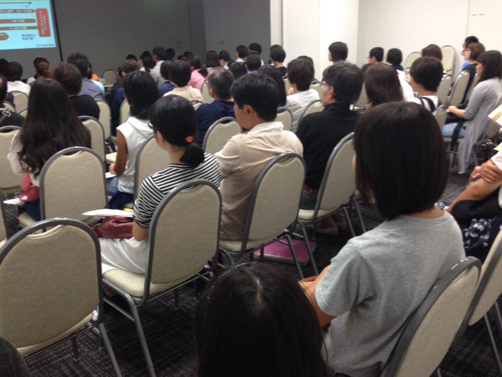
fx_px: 479
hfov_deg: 55.4
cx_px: 251
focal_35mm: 33
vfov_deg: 42.9
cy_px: 188
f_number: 2.4
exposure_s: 1/20
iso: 64
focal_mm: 4.12
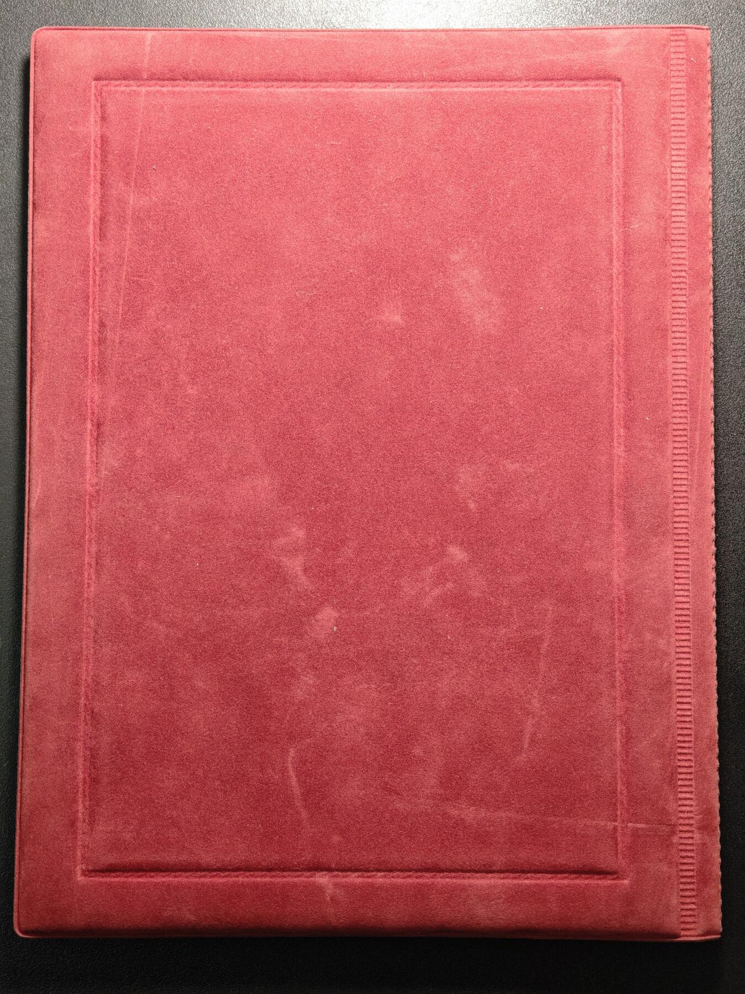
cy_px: 497
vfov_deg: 32.2
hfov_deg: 24.4
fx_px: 1722
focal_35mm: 60
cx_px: 372
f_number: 2
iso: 1000
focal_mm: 9
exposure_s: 1/52.2
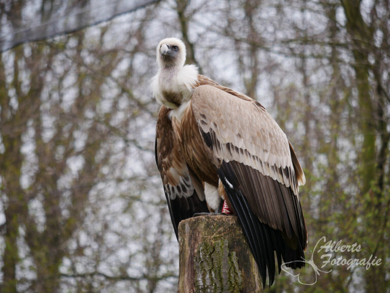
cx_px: 195
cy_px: 146
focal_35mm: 376
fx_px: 4239
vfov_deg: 4.0
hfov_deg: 5.3
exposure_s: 1/320
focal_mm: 188
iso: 200
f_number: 4.8
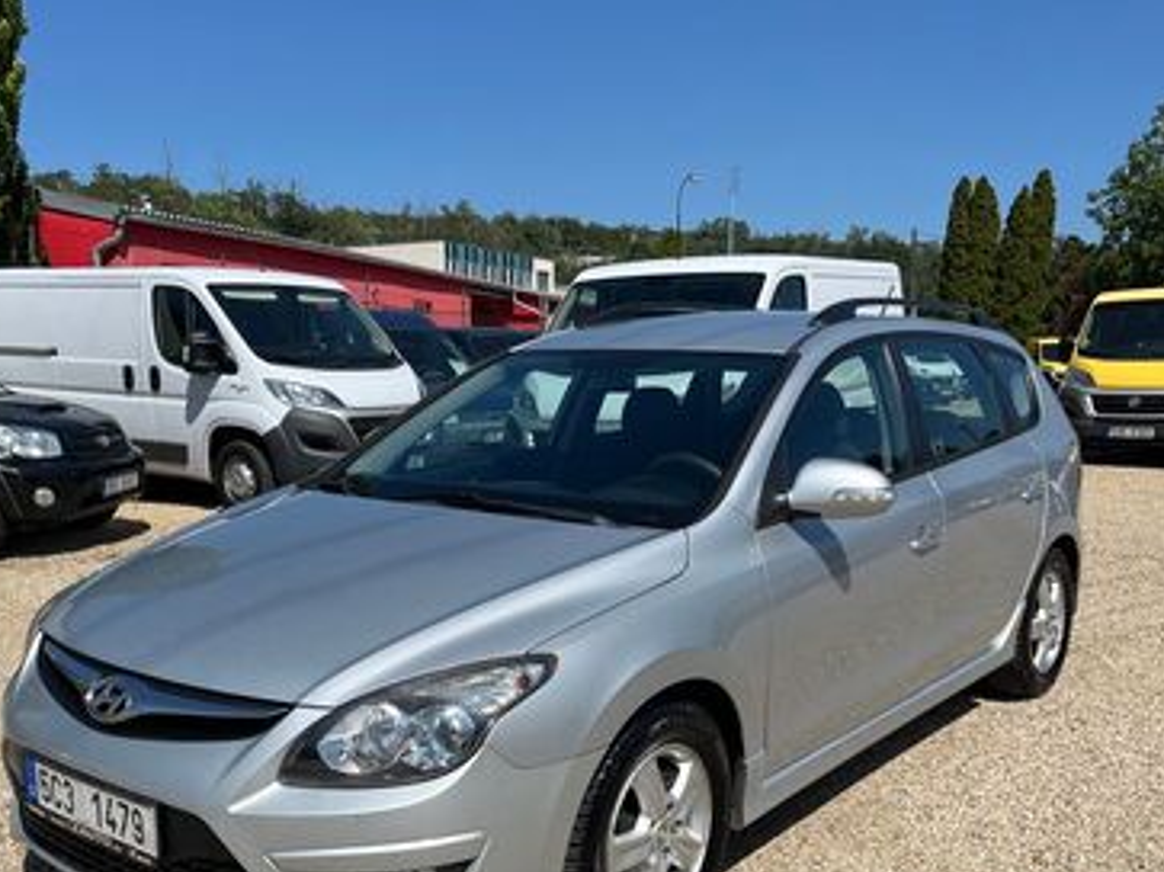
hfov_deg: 52.6
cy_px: 571
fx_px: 1177
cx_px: 577
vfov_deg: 40.2
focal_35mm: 35
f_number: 1.6
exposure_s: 1/5556
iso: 50
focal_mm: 5.1
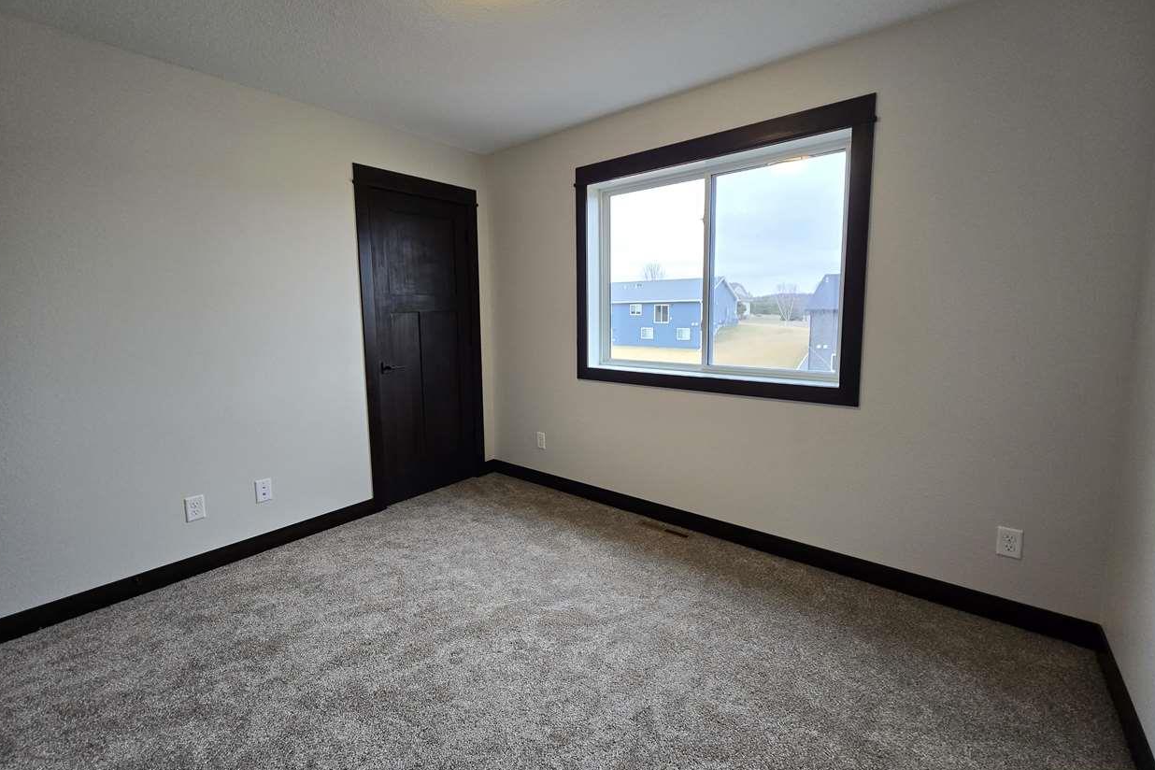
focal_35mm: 14
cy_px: 372
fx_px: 449
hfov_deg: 104.2
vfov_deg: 81.2
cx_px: 569
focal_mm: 2.2
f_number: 2.2
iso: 80
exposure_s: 1/60
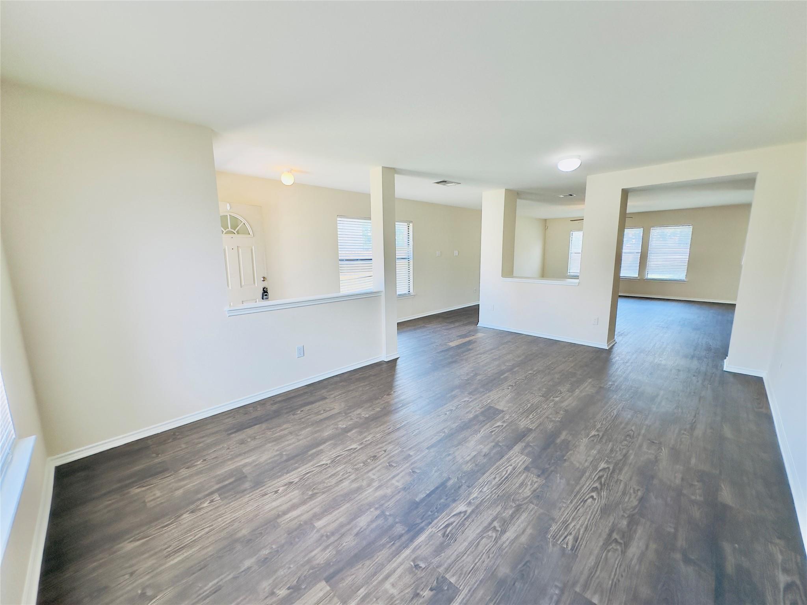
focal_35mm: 14
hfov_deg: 102.1
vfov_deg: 85.7
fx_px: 326
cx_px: 404
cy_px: 302
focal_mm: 2.22
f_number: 2.2
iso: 100
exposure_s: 1/120
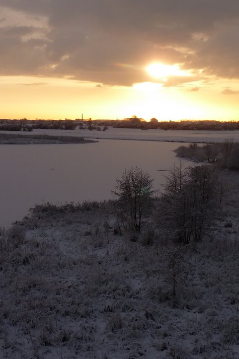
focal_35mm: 70
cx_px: 144
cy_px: 135
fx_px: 697
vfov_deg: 28.7
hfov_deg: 19.4
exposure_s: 1/250
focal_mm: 6.5
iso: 80
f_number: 4
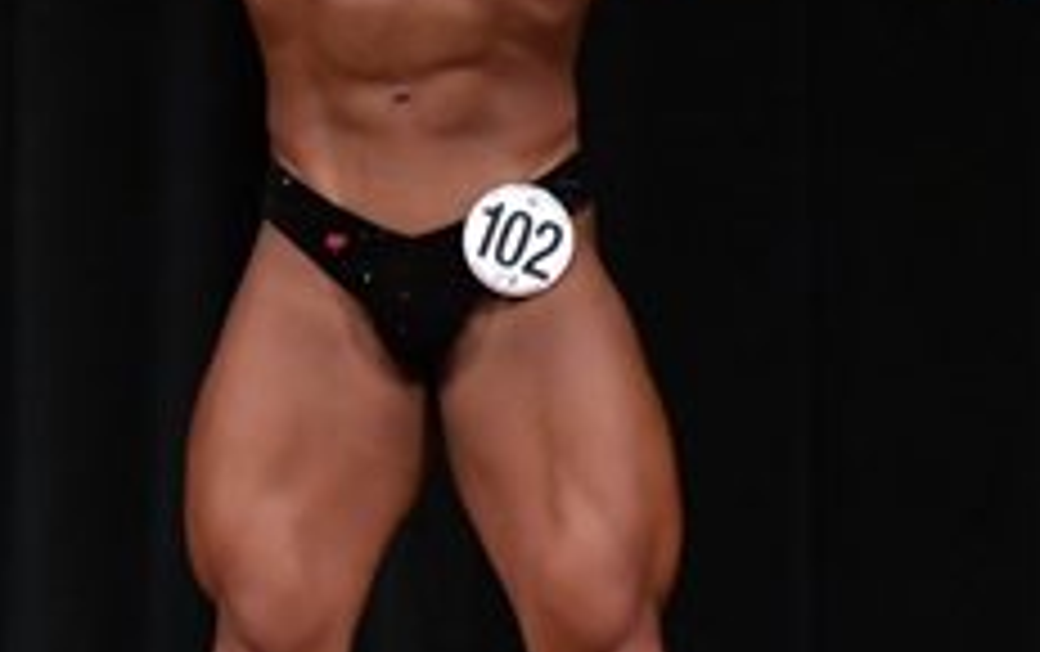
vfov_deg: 1.4
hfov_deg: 2.2
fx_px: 27612
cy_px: 301
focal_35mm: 973
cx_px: 497
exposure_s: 1/400
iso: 4000
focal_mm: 190
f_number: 5.6
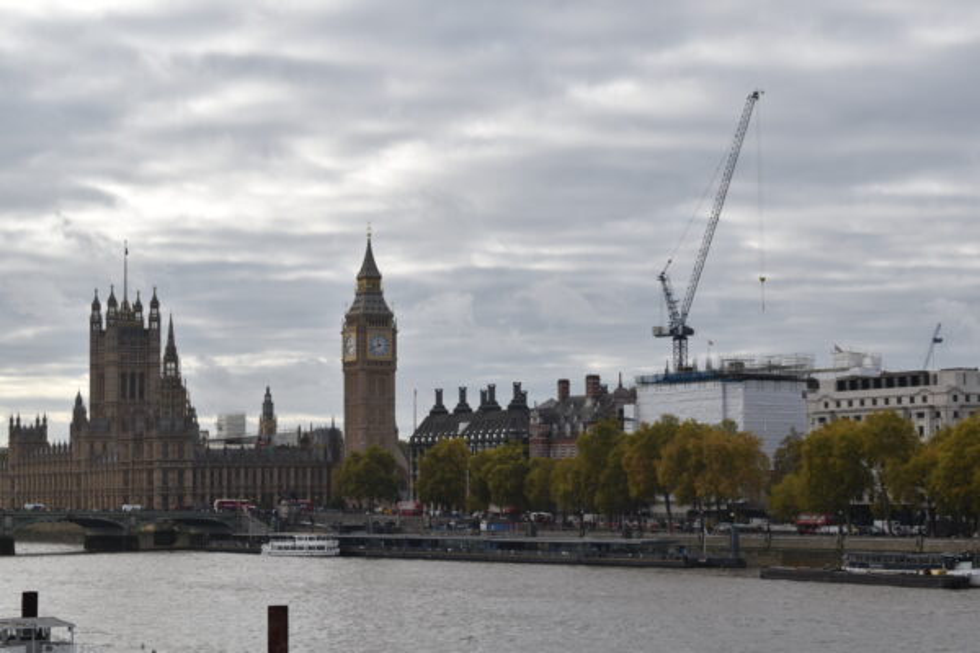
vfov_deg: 18.2
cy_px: 326
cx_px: 490
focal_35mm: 75
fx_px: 2042
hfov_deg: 27.0
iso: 100
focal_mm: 50
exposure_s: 1/125
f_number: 13
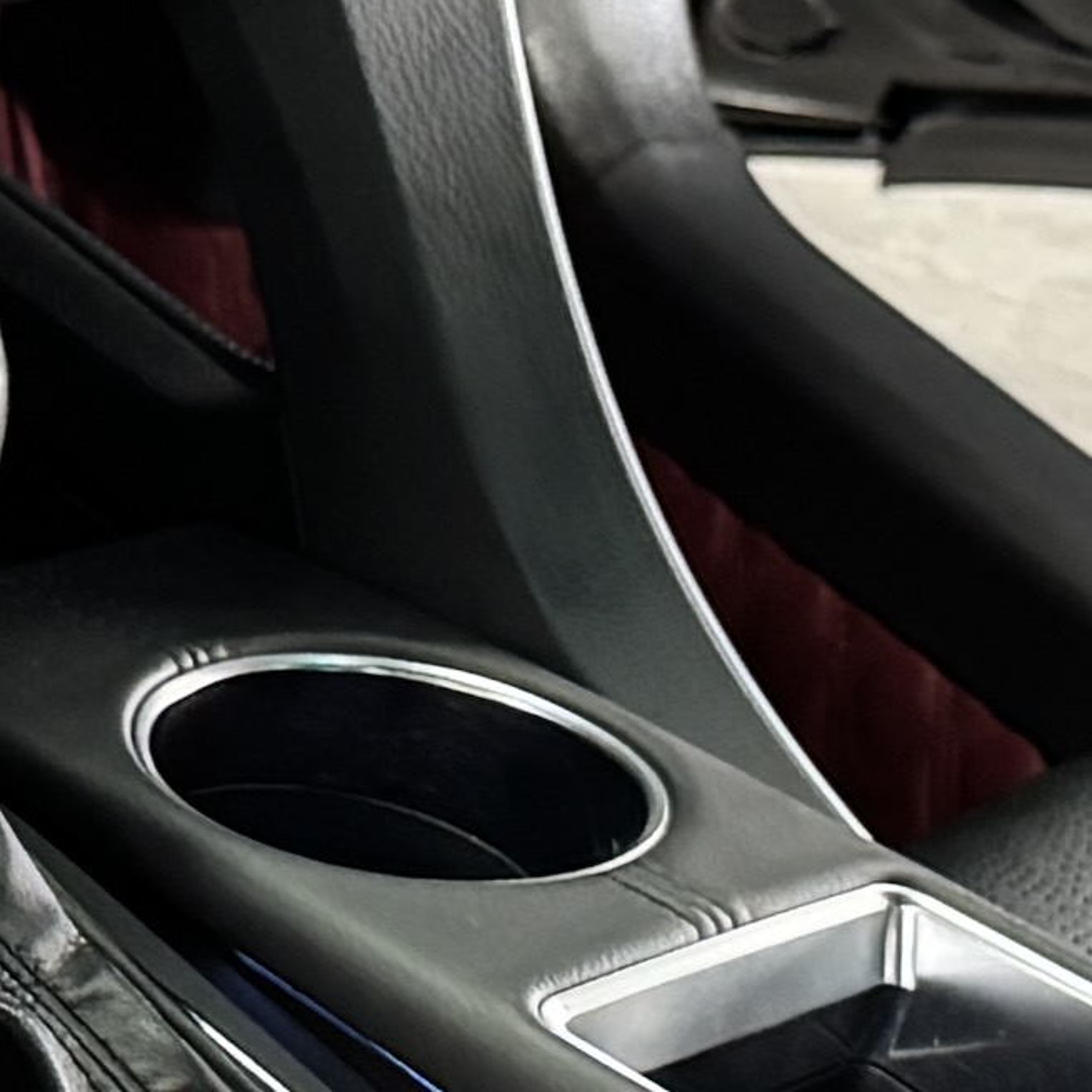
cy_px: 769
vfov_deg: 9.4
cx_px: -122
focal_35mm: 185
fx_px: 6603
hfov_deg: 9.4
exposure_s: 1/45
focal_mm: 6.76
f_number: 1.78
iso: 800
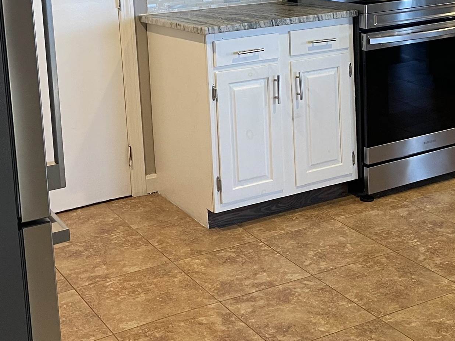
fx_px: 815
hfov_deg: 31.2
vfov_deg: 23.0
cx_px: 259
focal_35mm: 62
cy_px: 26
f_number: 1.6
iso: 160
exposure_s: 1/60
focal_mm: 5.1
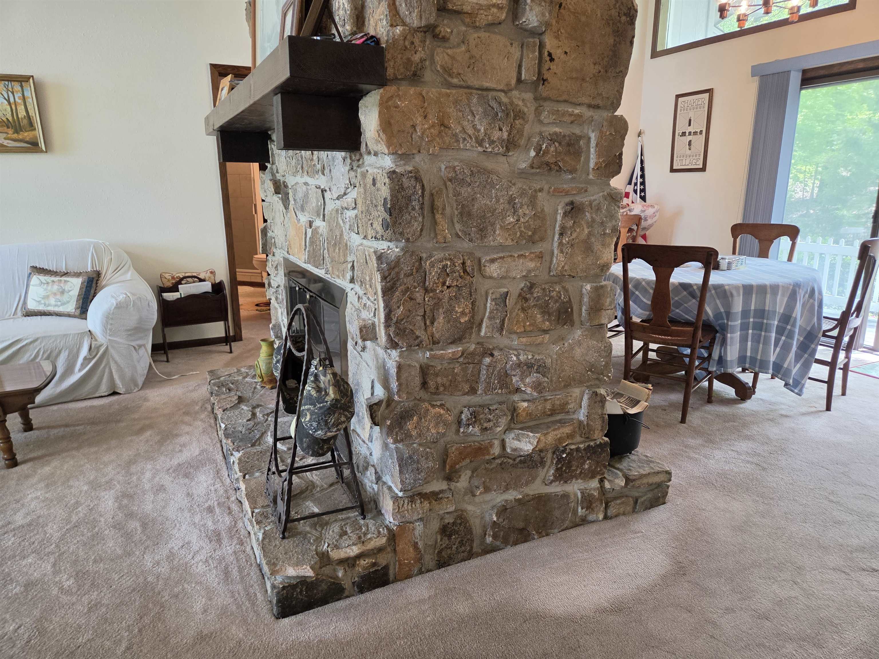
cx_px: 440
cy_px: 330
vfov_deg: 58.9
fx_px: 584
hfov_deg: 73.9
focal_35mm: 23
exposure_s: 1/120
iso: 200
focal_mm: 5.4
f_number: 1.8
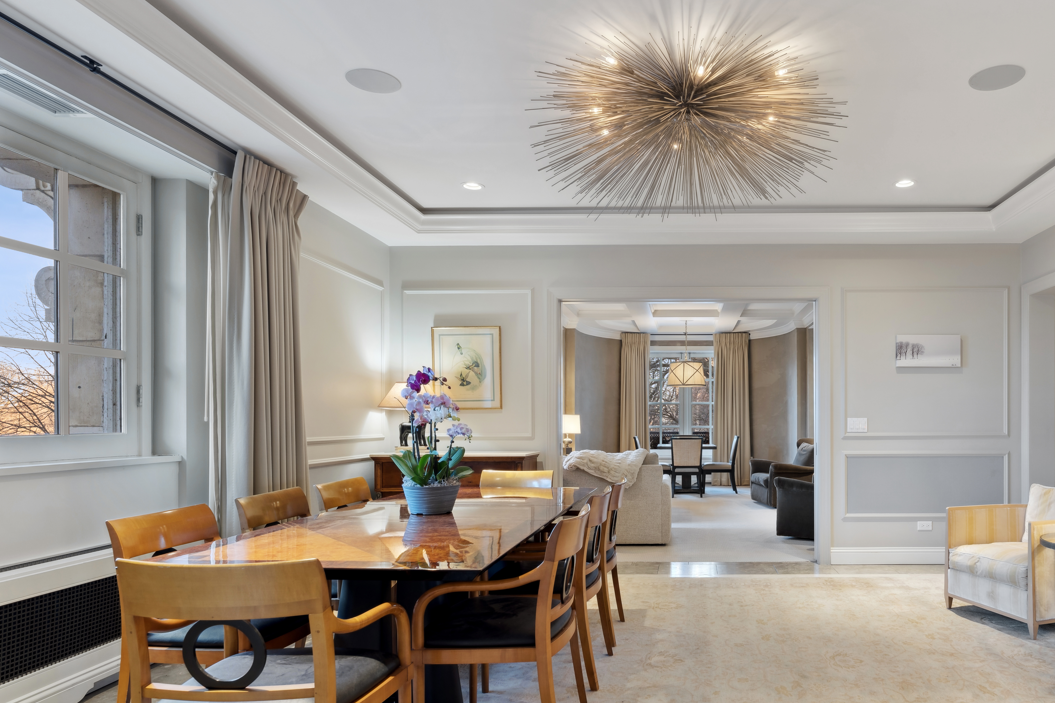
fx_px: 674
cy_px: 424
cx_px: 687
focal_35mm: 23
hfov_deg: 74.2
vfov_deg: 54.7
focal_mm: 17
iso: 320
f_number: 7.1
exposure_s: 1/15
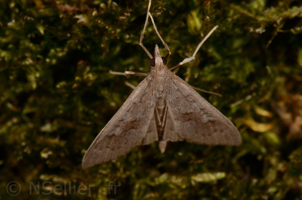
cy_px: 100
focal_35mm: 128
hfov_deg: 16.1
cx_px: 151
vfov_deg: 10.7
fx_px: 1067
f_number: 25
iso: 100
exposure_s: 1/60
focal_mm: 85
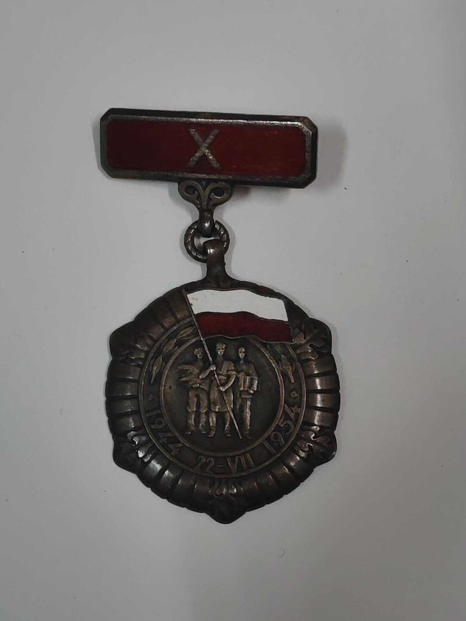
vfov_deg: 28.2
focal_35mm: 69
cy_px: 312
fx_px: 1239
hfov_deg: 21.3
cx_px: 235
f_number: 1.95
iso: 500
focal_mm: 5.52
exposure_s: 1/50
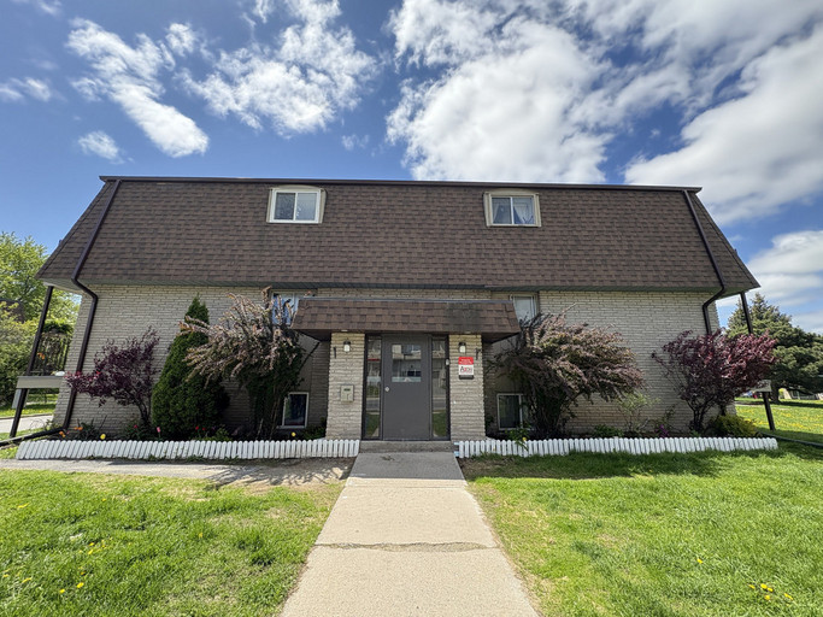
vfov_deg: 85.7
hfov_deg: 102.1
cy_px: 308
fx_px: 333
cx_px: 412
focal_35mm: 14
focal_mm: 2.22
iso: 50
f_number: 2.2
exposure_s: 1/518
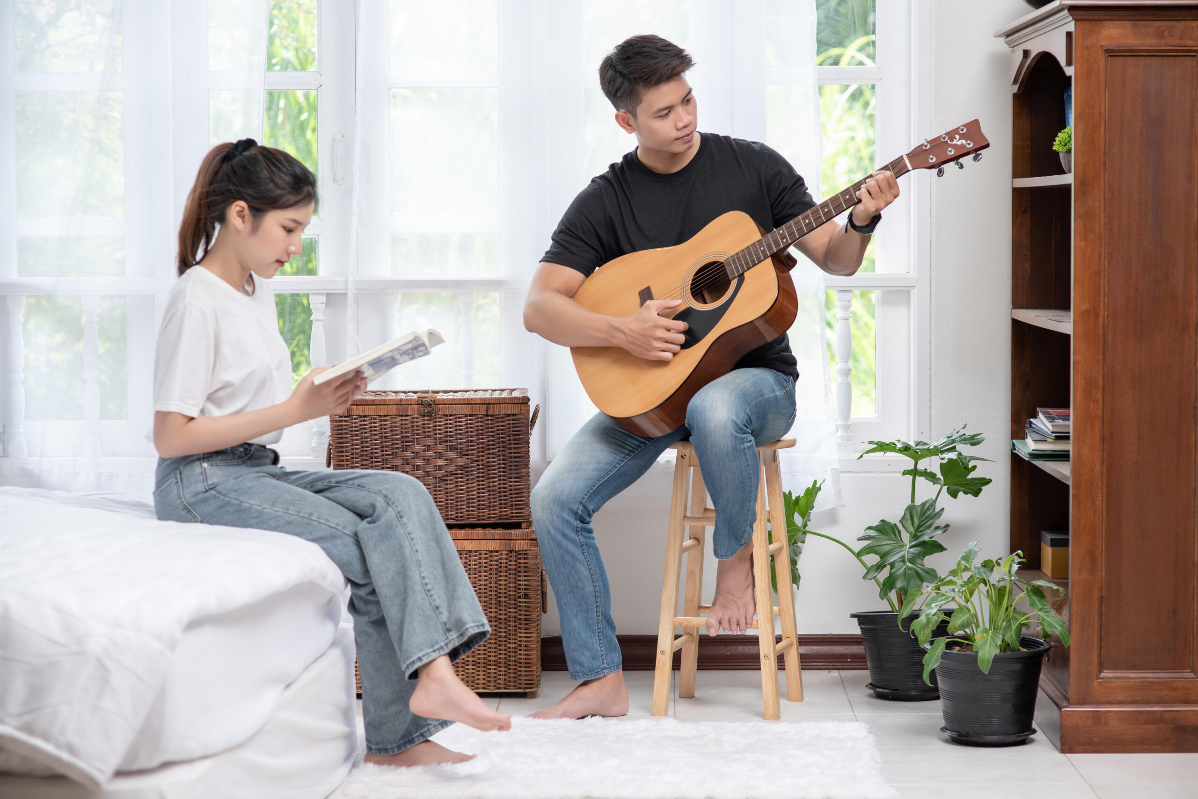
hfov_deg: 23.9
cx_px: 599
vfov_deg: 16.1
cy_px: 400
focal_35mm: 85
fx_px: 2830
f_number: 2.8
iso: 200
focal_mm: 85
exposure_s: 1/200
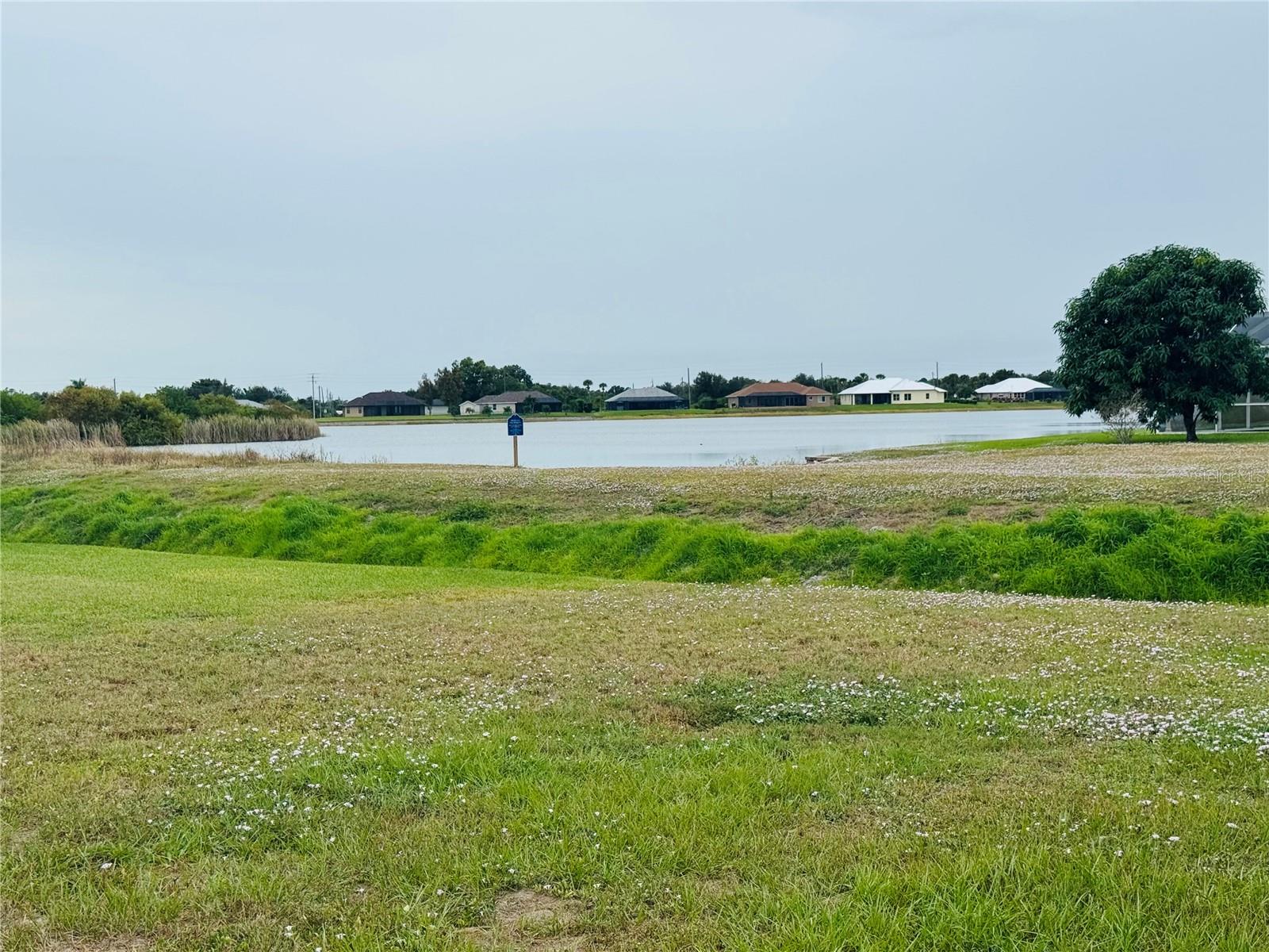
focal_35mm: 48
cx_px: 634
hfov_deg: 39.7
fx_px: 1760
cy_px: 476
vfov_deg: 30.3
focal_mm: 6.76
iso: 64
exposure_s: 1/3425
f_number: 1.78
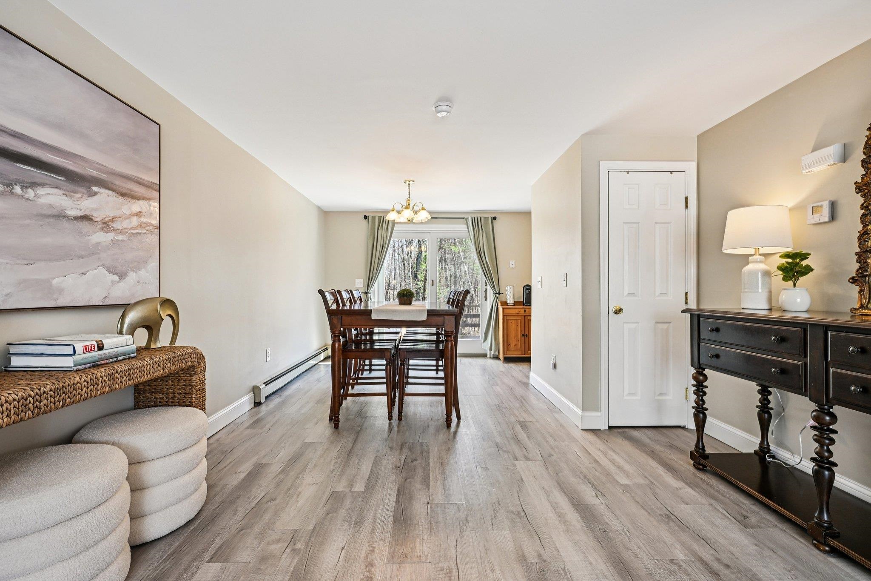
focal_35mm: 16
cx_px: 436
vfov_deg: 73.7
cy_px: 290
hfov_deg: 96.7
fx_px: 387
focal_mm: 16
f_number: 8
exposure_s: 1/20
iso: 400
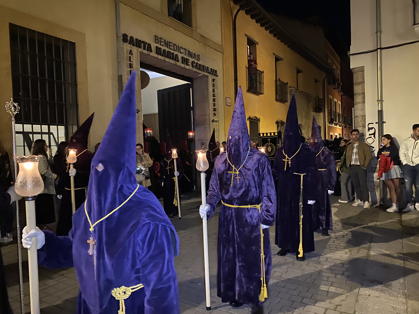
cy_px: 157
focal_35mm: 26
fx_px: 315
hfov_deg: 67.3
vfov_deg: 53.1
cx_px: 210
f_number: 1.8
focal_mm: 4.25
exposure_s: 1/21
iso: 1000
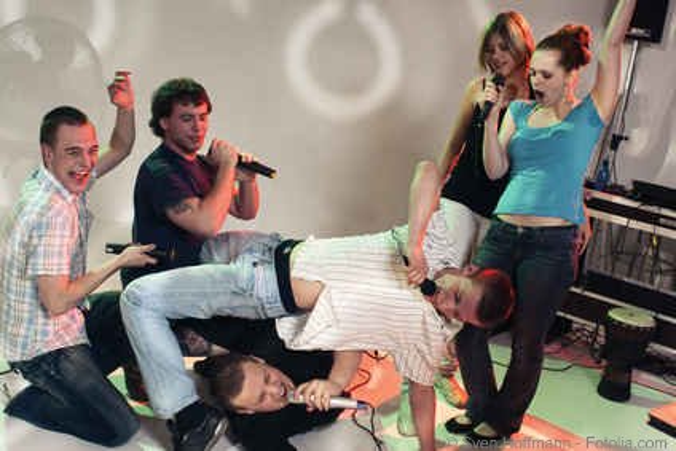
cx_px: 338
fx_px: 789
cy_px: 226
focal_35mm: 42
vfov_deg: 31.9
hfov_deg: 46.4
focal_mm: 28
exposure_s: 1/200
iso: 320
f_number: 4
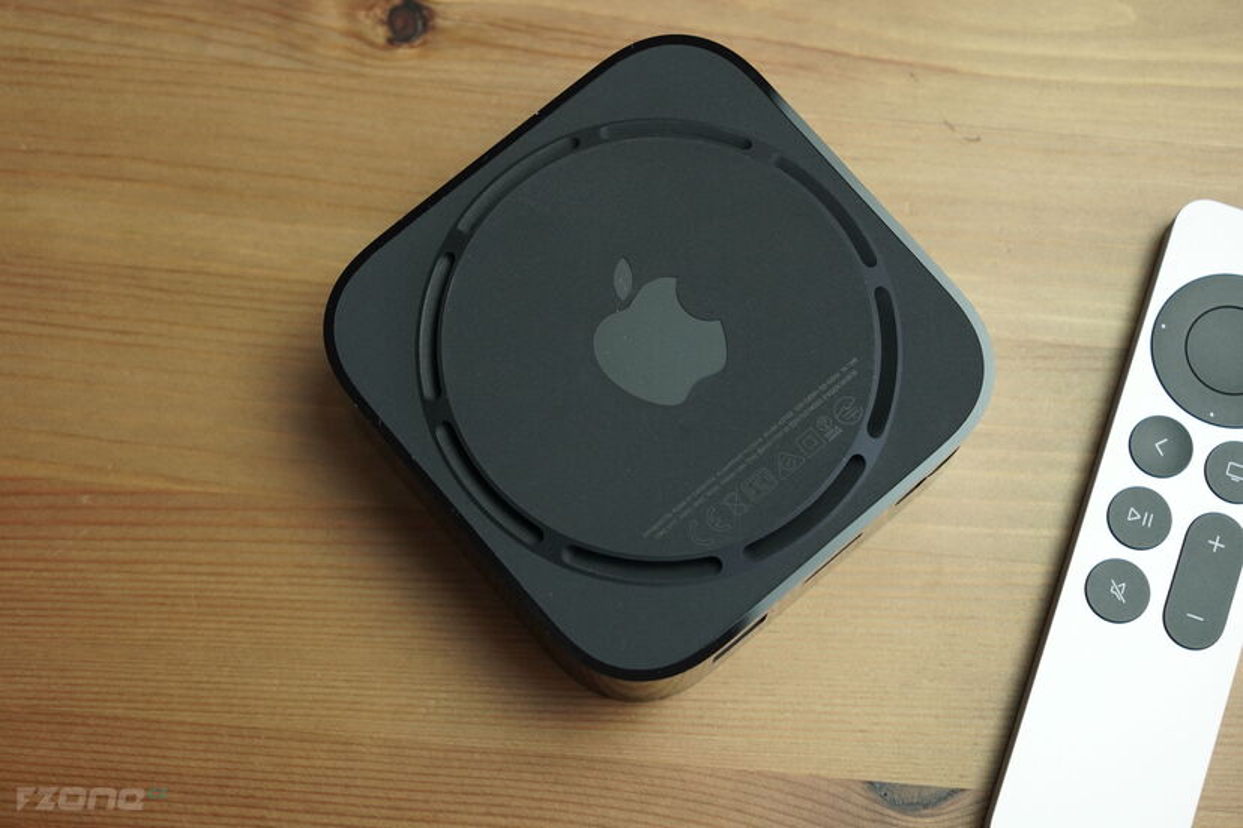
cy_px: 414
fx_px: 2106
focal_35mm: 61
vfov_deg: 22.3
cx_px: 622
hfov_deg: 32.9
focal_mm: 61
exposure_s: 1/160
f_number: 7.1
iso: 2000
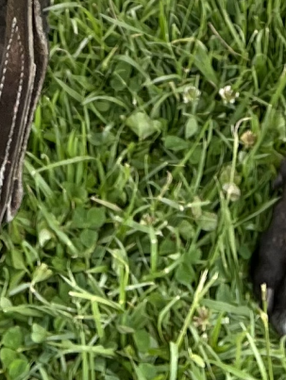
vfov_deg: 10.2
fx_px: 1815
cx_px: 229
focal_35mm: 165
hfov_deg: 9.0
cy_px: -577
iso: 50
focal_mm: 5.1
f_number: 1.6
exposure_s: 1/631
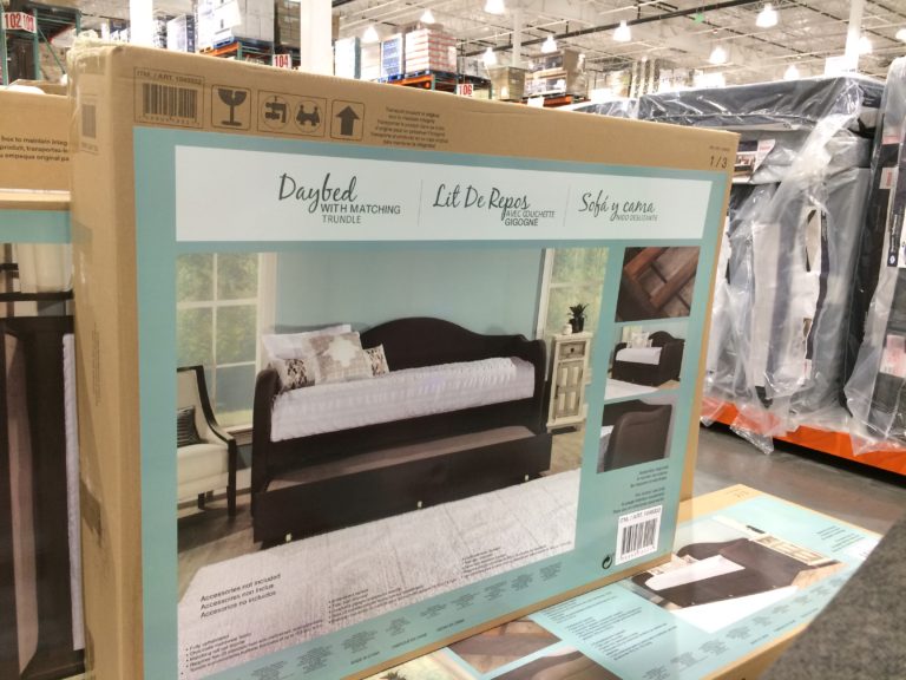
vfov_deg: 48.2
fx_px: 759
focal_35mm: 29
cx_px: 453
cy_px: 340
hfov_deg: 61.7
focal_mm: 4.15
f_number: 2.2
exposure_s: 1/33
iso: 125
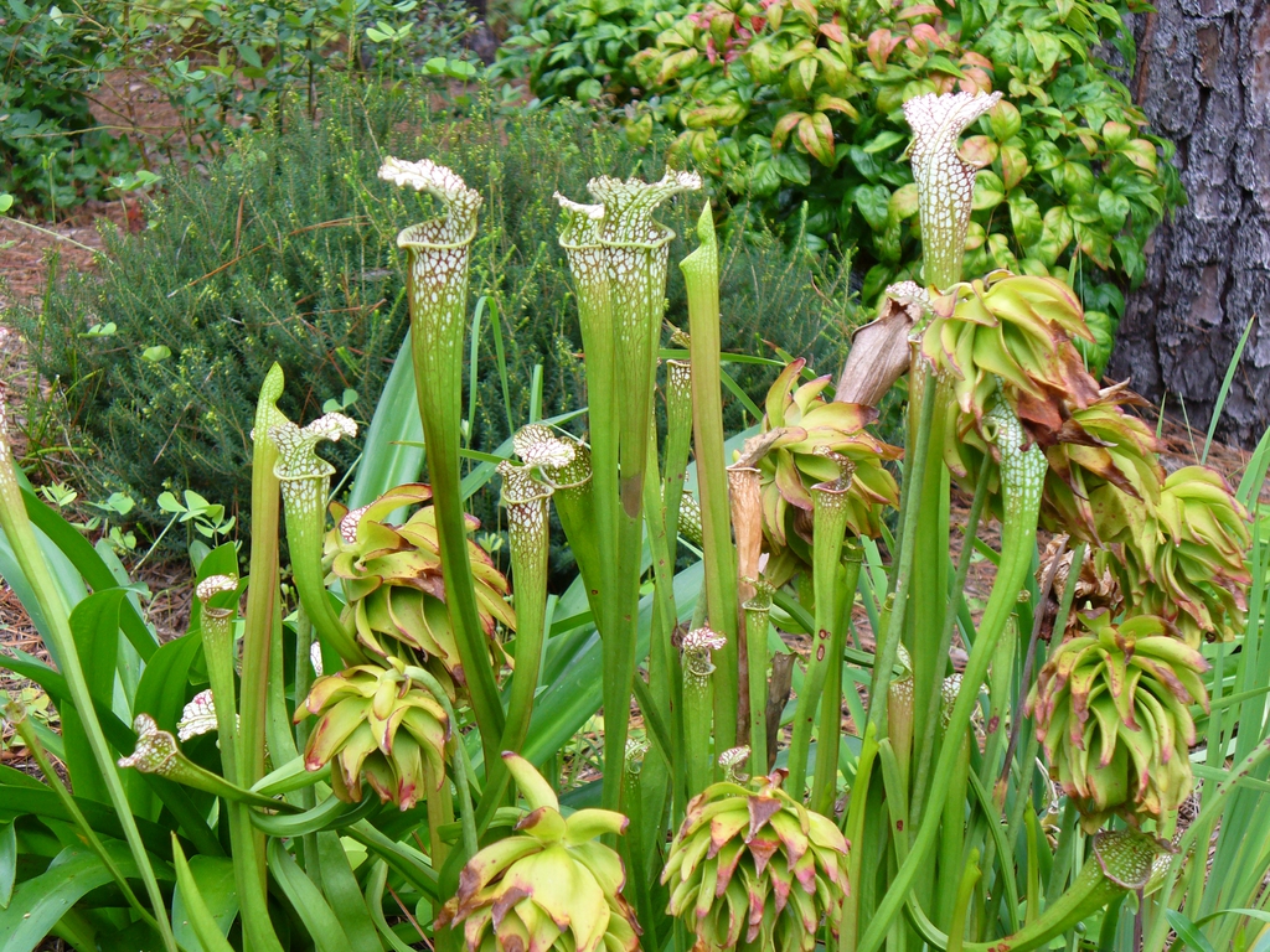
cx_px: 635
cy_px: 476
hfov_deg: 22.3
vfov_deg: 16.8
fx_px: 3229
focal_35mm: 88
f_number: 3.4
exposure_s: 1/80
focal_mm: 14.5
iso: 80
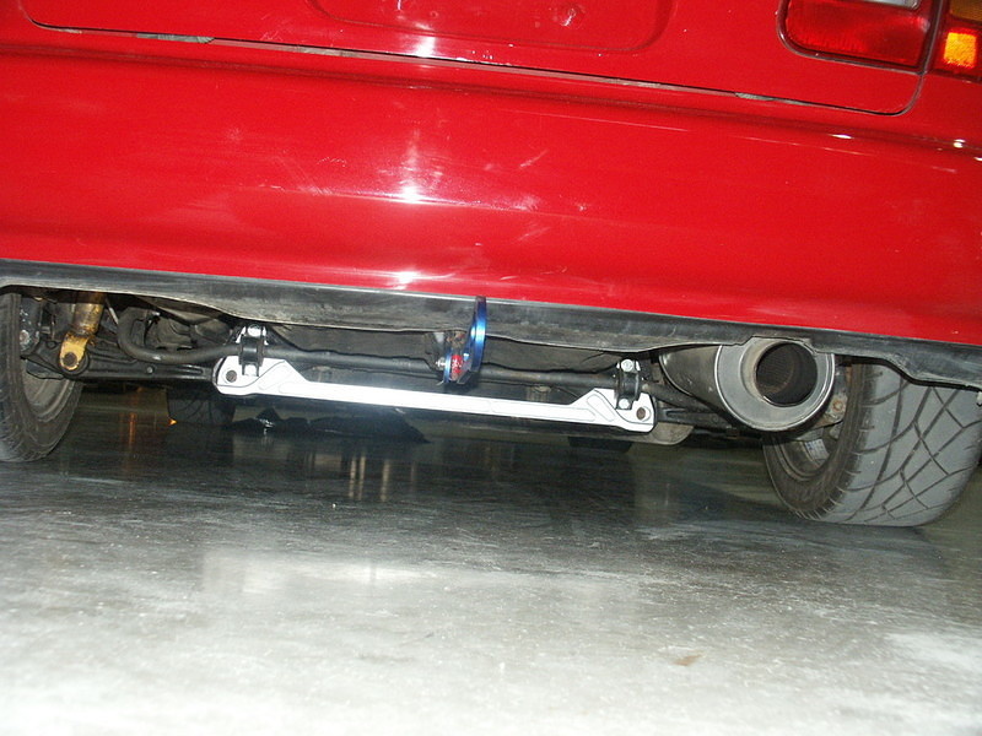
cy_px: 368
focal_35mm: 46
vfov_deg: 31.5
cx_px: 491
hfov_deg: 41.2
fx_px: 1305
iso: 200
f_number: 3.5
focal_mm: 11.91
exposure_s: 1/45
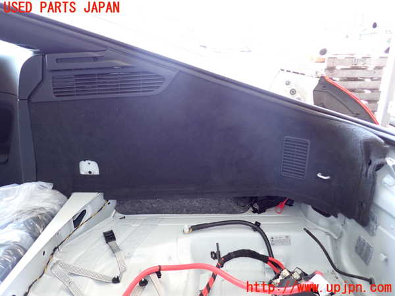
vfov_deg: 54.9
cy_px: 148
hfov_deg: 69.4
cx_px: 198
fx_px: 285
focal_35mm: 25
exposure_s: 1/40
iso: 200
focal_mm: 4.5
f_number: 2
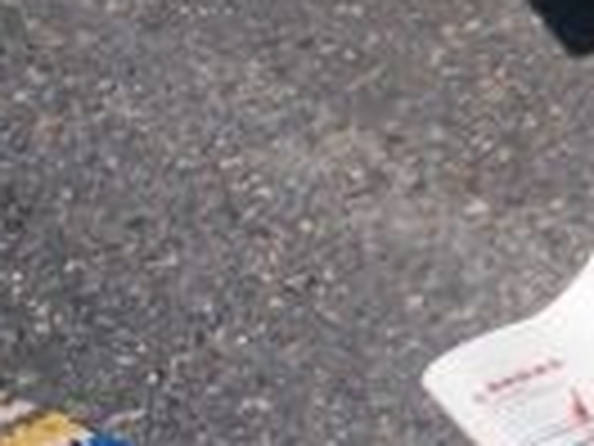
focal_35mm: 174
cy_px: 234
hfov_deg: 10.4
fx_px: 2986
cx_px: 1215
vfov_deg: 8.5
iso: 100
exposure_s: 1/944
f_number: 4.5
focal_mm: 6
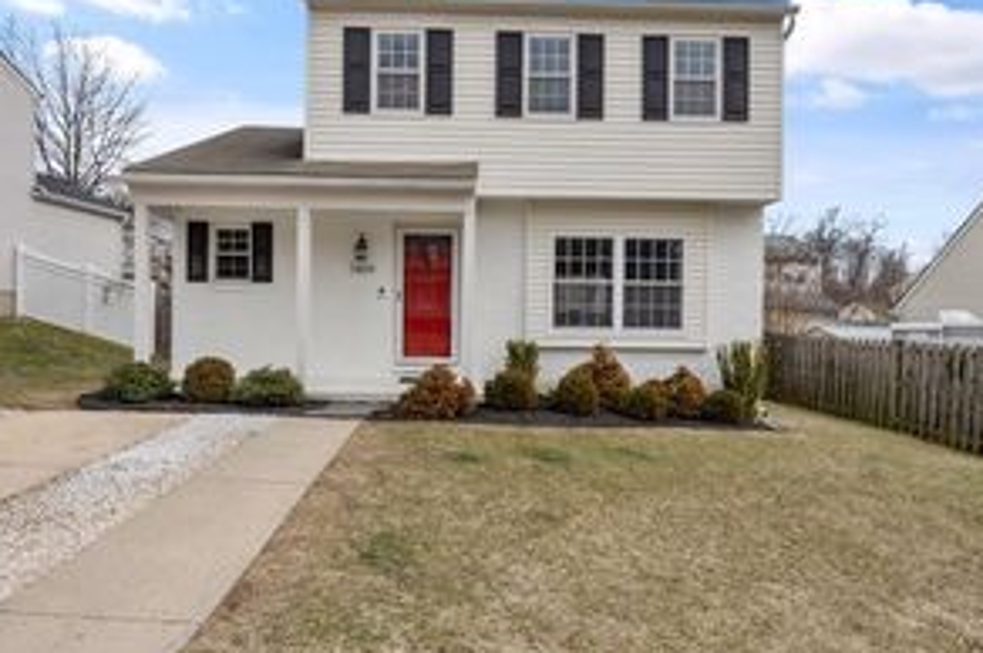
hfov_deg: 73.8
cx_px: 492
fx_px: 655
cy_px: 332
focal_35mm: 24
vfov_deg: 53.0
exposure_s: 1/500
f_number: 8
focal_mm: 14
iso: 320
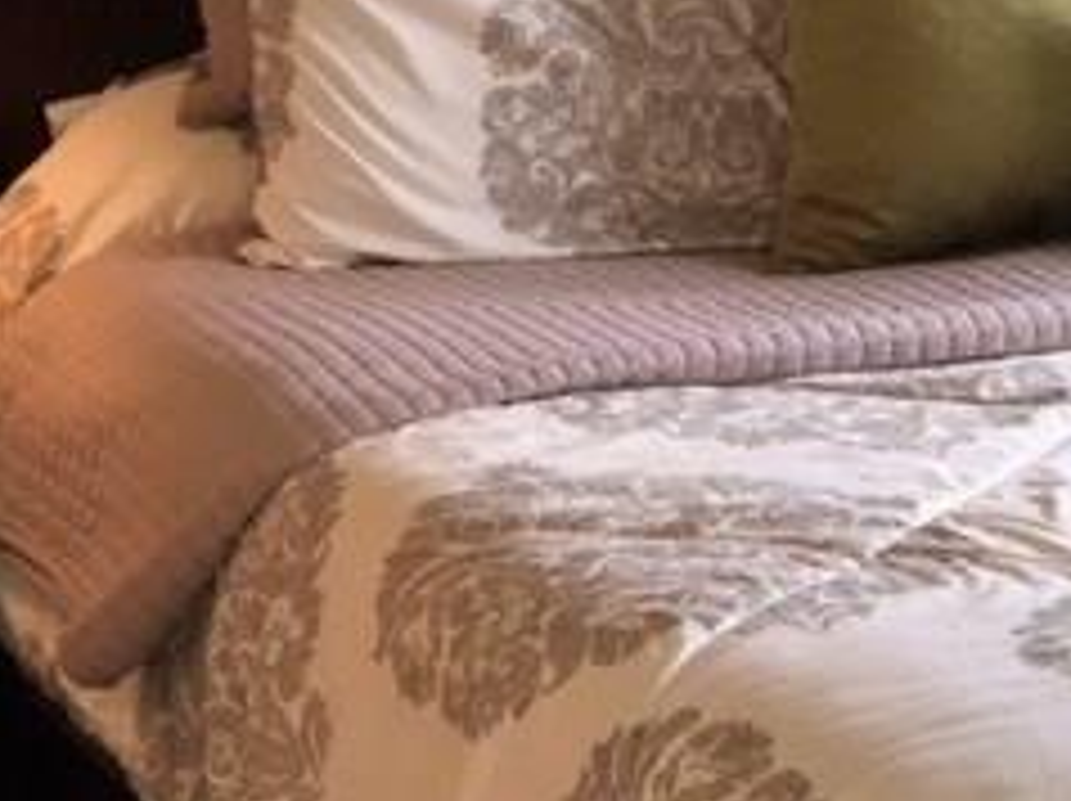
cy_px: 234
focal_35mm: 140
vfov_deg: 10.6
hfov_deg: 14.1
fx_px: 4327
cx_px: 788
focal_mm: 6
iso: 125
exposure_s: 1/60
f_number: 2.4
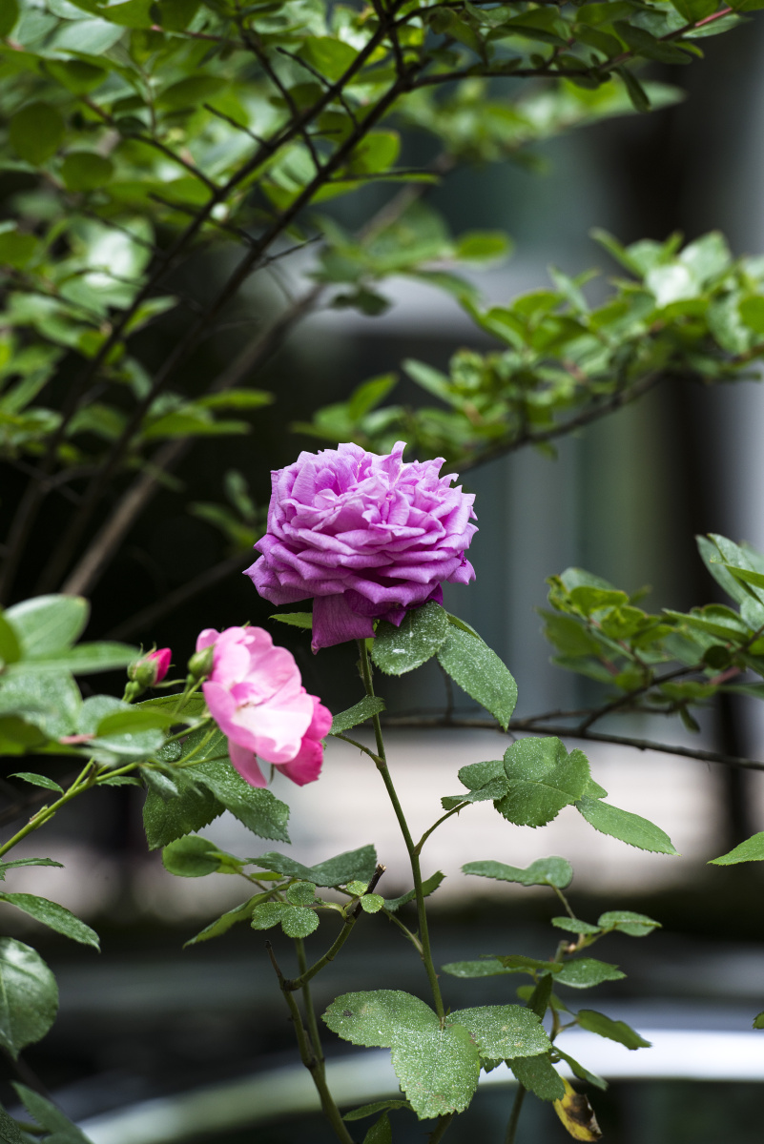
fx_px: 6361
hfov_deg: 6.9
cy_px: 572
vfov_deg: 10.3
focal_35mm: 200
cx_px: 382
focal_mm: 200
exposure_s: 1/400
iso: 400
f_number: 5.6
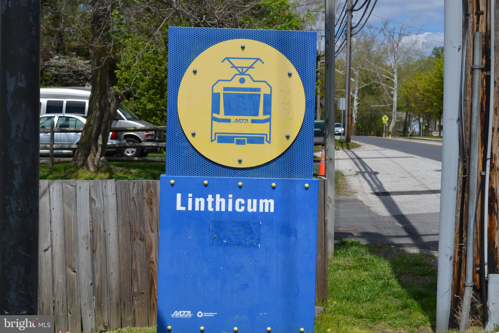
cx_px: 250
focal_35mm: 68
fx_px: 935
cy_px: 166
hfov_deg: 29.9
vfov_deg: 20.2
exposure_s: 1/320
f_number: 9
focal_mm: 45
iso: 100
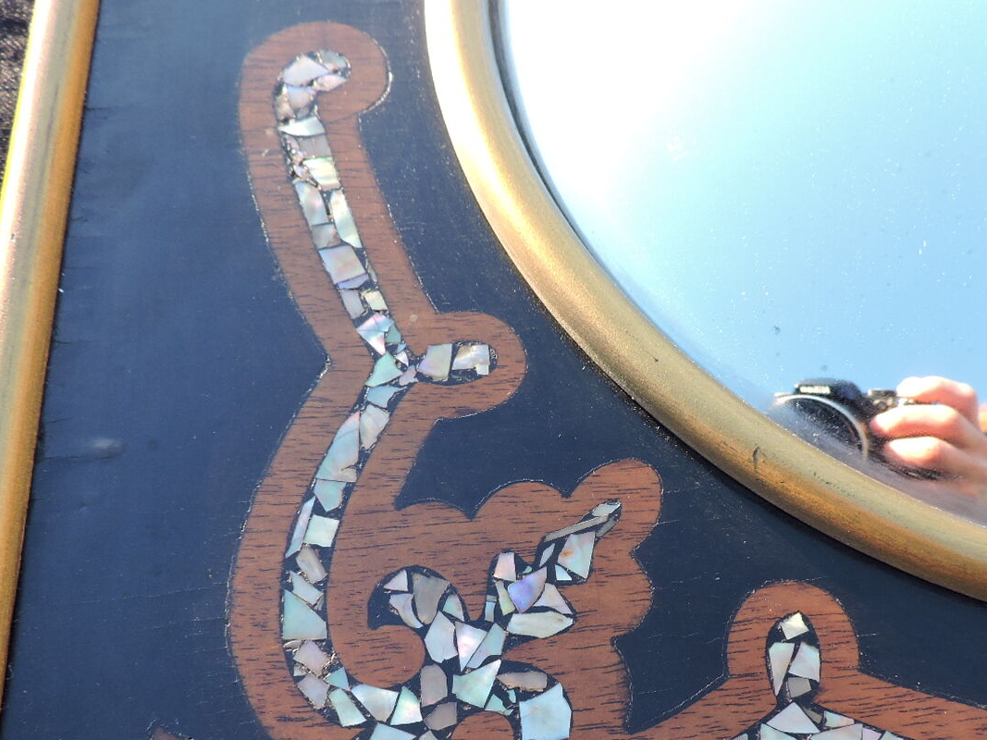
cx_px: 560
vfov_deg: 38.8
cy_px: 534
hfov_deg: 51.2
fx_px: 1026
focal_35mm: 36
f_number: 3
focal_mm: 4.3
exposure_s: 1/100
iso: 100
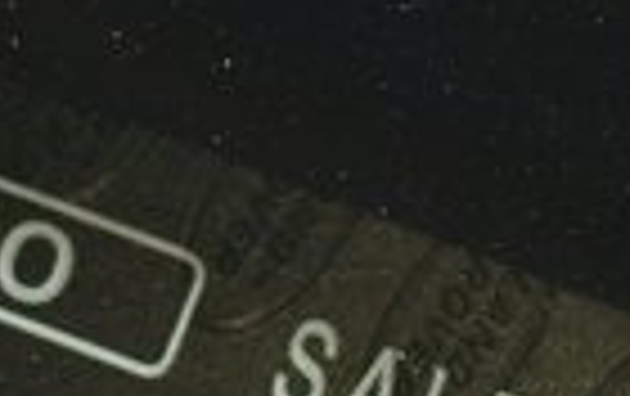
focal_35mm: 424
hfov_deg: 4.9
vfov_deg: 3.1
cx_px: 963
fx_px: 7292
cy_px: 547
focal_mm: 38
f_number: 5.6
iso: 200
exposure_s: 1/60
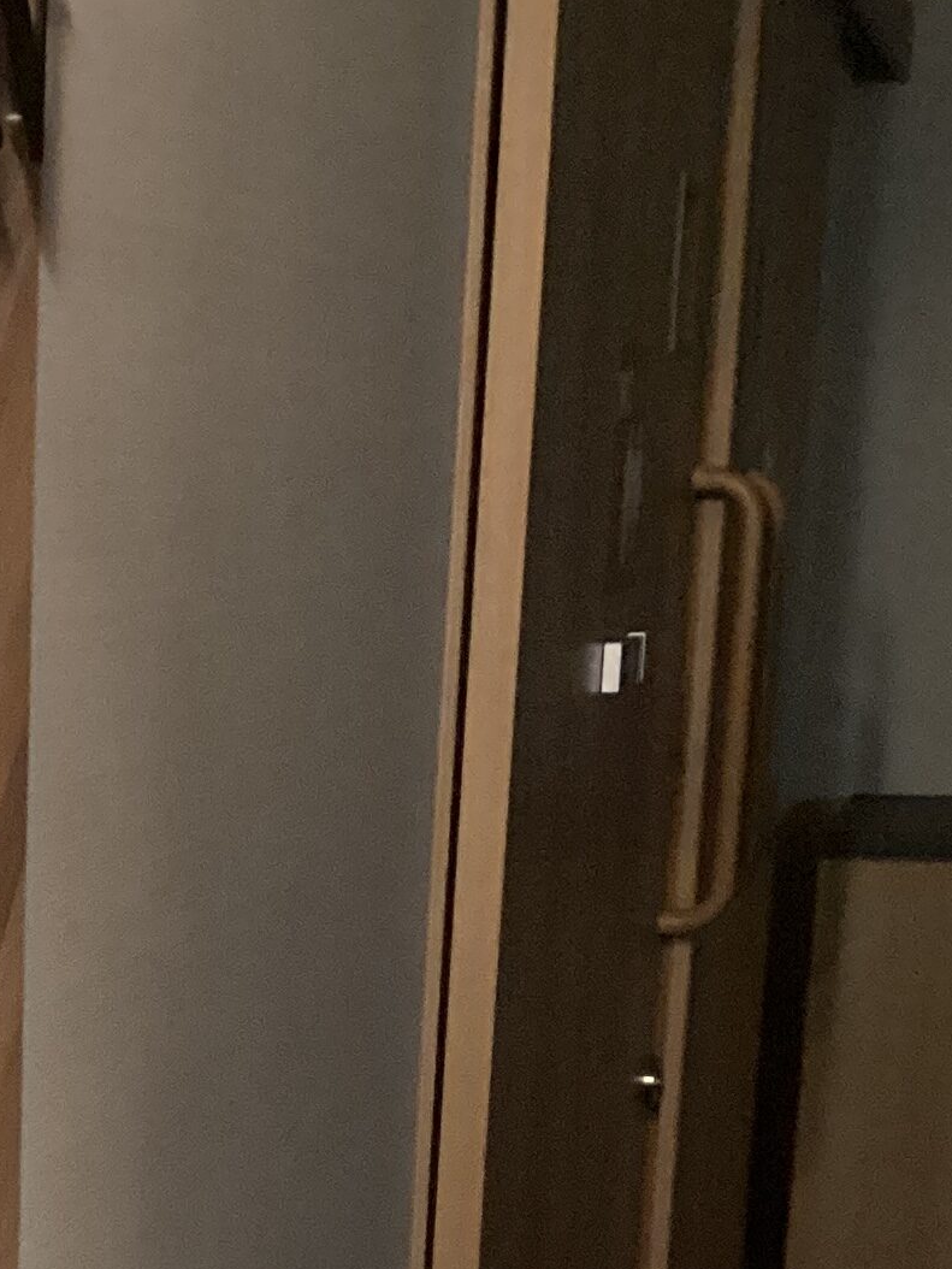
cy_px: 1536
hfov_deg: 14.7
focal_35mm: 96
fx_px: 3519
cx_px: -330
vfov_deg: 19.2
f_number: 2.4
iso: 500
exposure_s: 1/30
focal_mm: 3.3
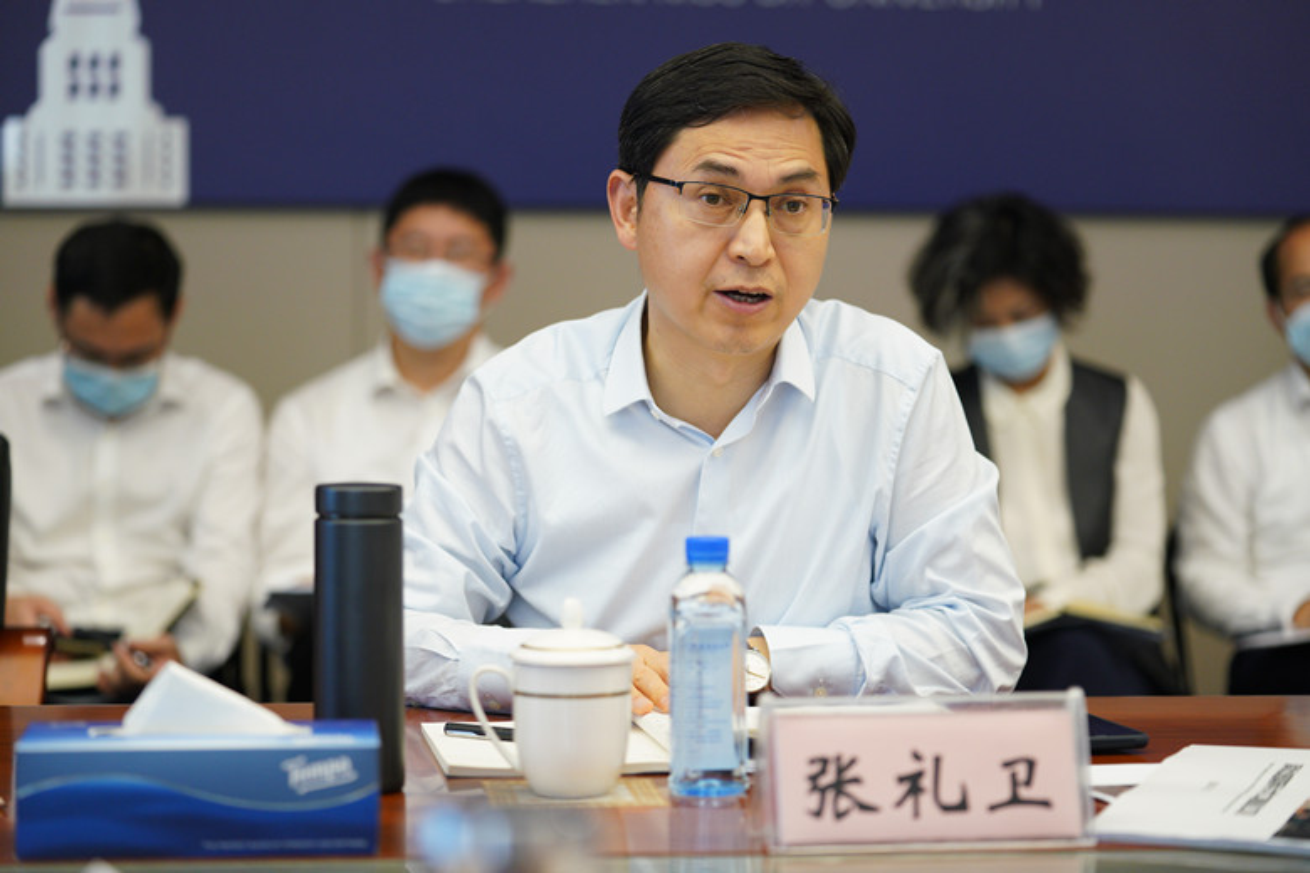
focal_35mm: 87
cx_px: 655
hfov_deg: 23.4
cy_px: 436
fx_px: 3166
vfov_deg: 15.7
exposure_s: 1/400
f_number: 2.8
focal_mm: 87
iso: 1600
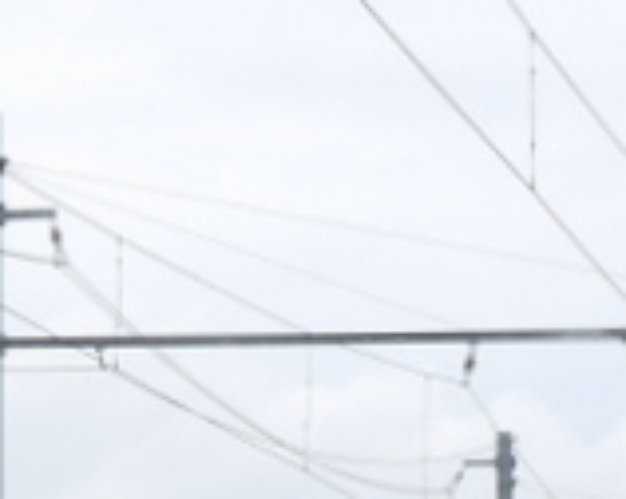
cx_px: -1002
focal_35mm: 299
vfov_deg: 5.1
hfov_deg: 6.1
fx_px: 5533
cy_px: 814
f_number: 7.1
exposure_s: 1/320
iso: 160
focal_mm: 22
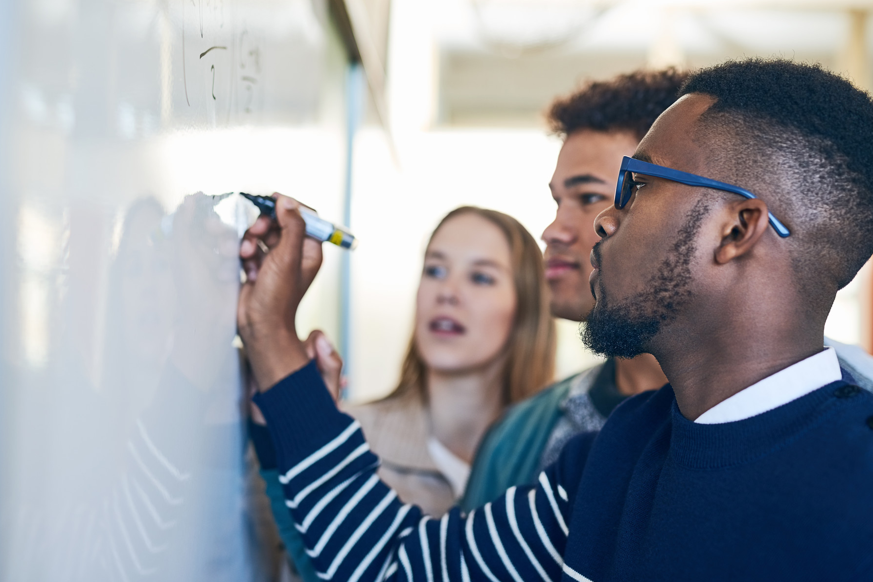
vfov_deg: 24.2
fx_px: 1358
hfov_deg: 35.6
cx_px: 457
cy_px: 278
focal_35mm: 56
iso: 250
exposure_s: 1/160
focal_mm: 50
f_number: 2
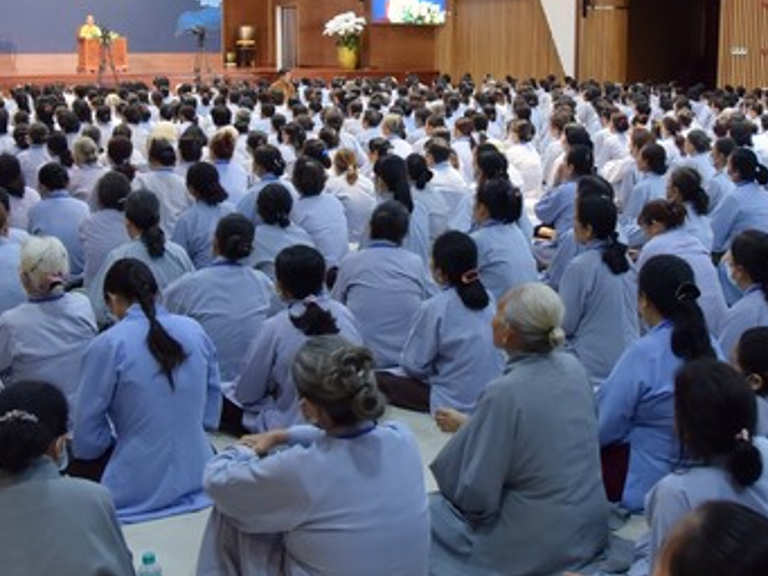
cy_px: 202
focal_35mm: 44
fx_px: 977
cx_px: 432
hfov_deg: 42.8
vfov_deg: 32.7
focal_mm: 24
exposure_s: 1/40
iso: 1000
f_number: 5.6
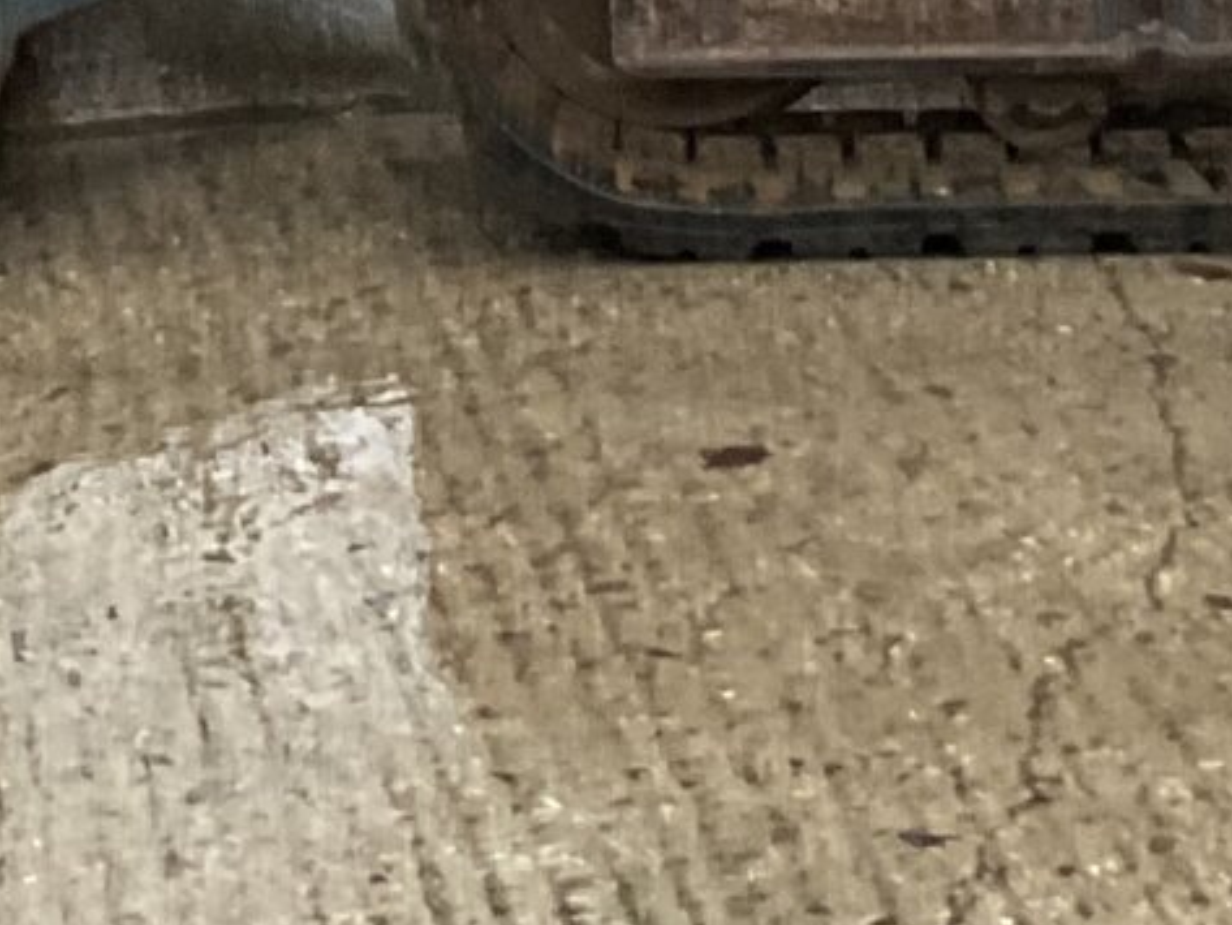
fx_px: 5589
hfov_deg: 12.5
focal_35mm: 157
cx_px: 206
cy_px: -1131
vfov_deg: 8.8
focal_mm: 3
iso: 100
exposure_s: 1/50
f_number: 1.8
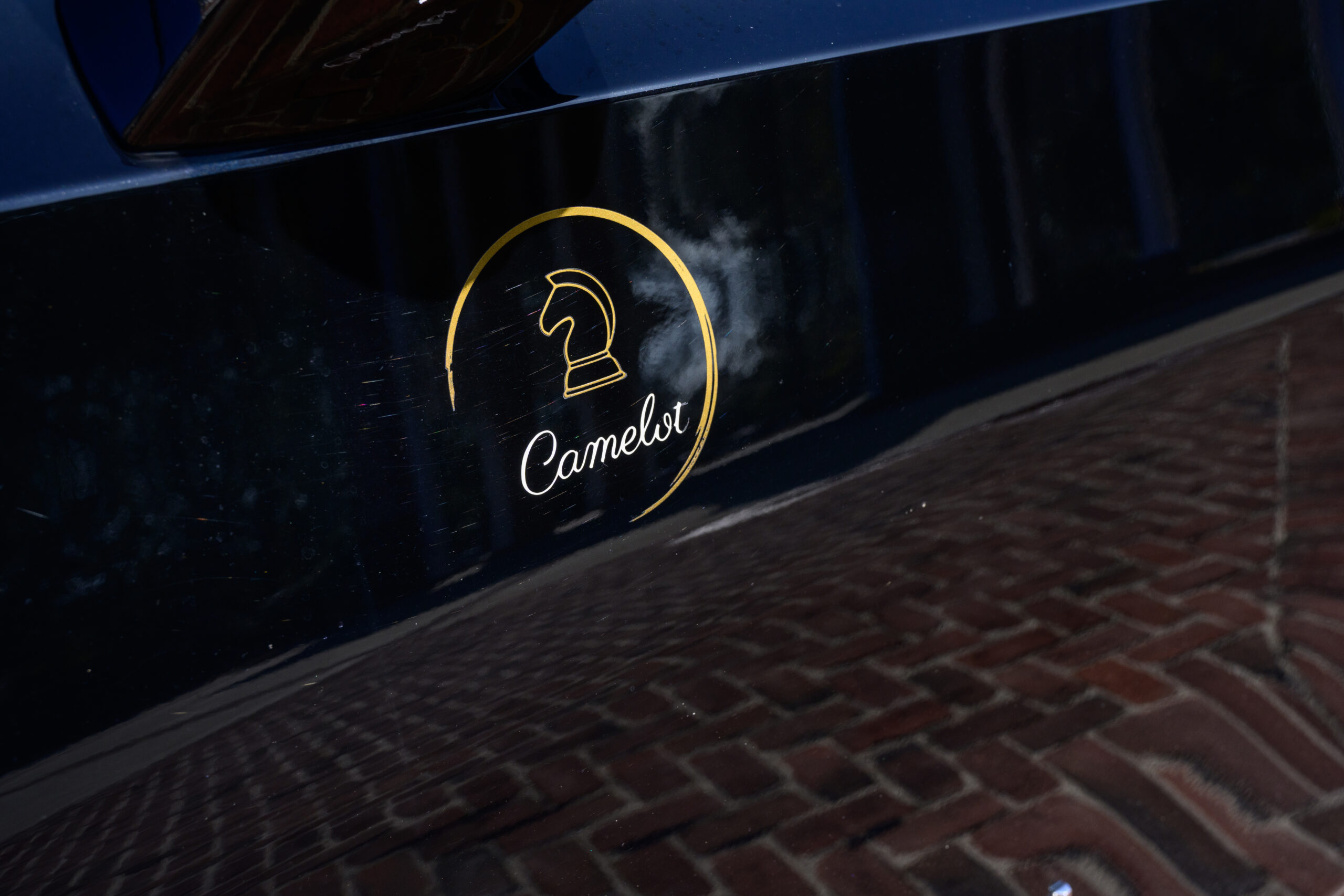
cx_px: 672
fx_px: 1307
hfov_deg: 54.4
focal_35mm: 35
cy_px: 448
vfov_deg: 37.9
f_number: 8
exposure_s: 1/640
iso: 500
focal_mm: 35
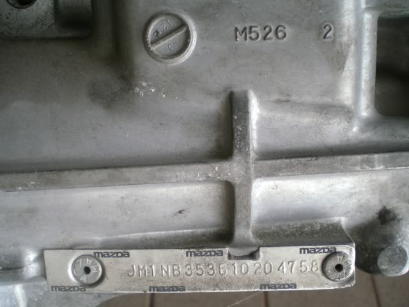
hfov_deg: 49.0
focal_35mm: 38
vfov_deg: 37.7
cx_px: 204
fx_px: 449
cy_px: 154
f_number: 3.1
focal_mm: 6.3
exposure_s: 1/100
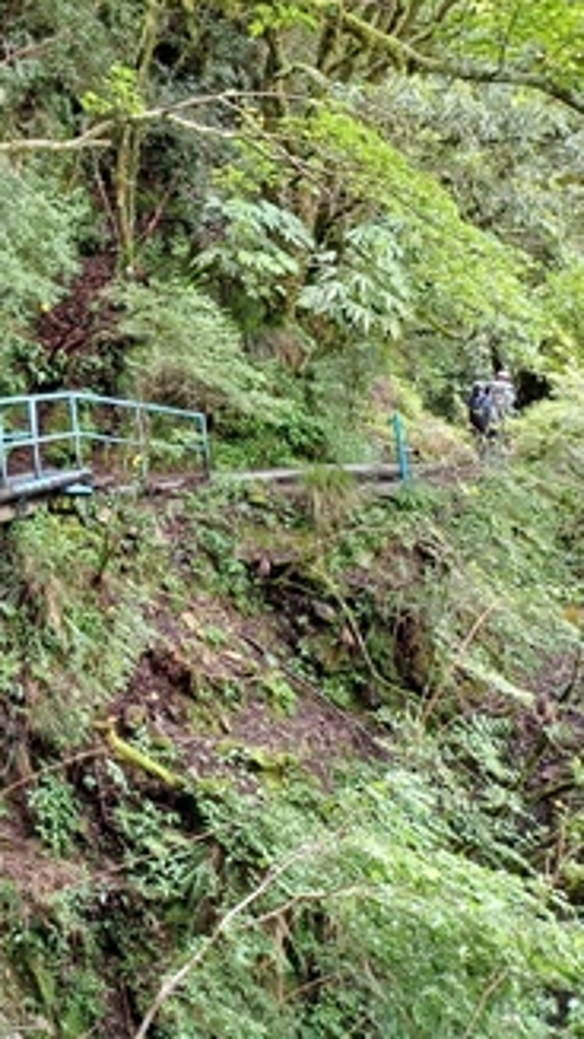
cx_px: -254
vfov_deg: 40.8
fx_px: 1376
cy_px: 353
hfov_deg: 20.9
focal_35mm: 50
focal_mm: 4.6
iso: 250
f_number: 1.8
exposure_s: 1/59
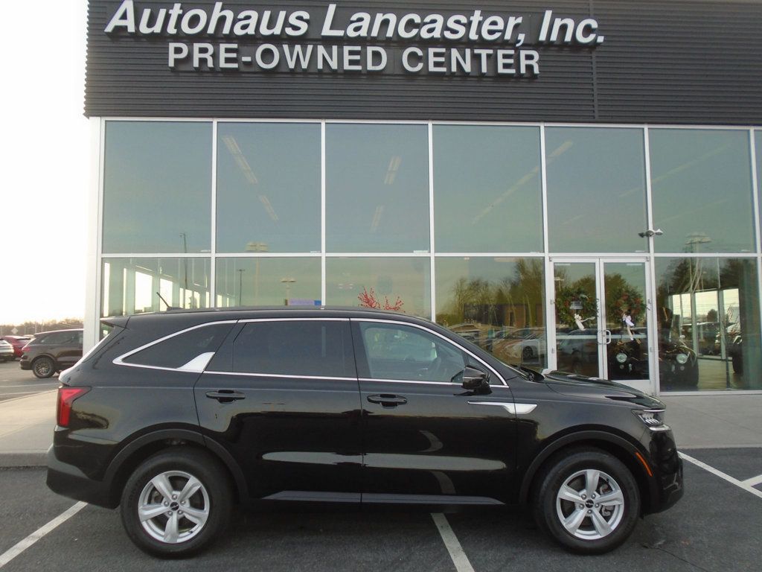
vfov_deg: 53.1
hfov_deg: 67.3
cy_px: 286
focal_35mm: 26
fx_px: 572
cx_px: 381
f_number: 3.2
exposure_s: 1/160
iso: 100
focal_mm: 4.6
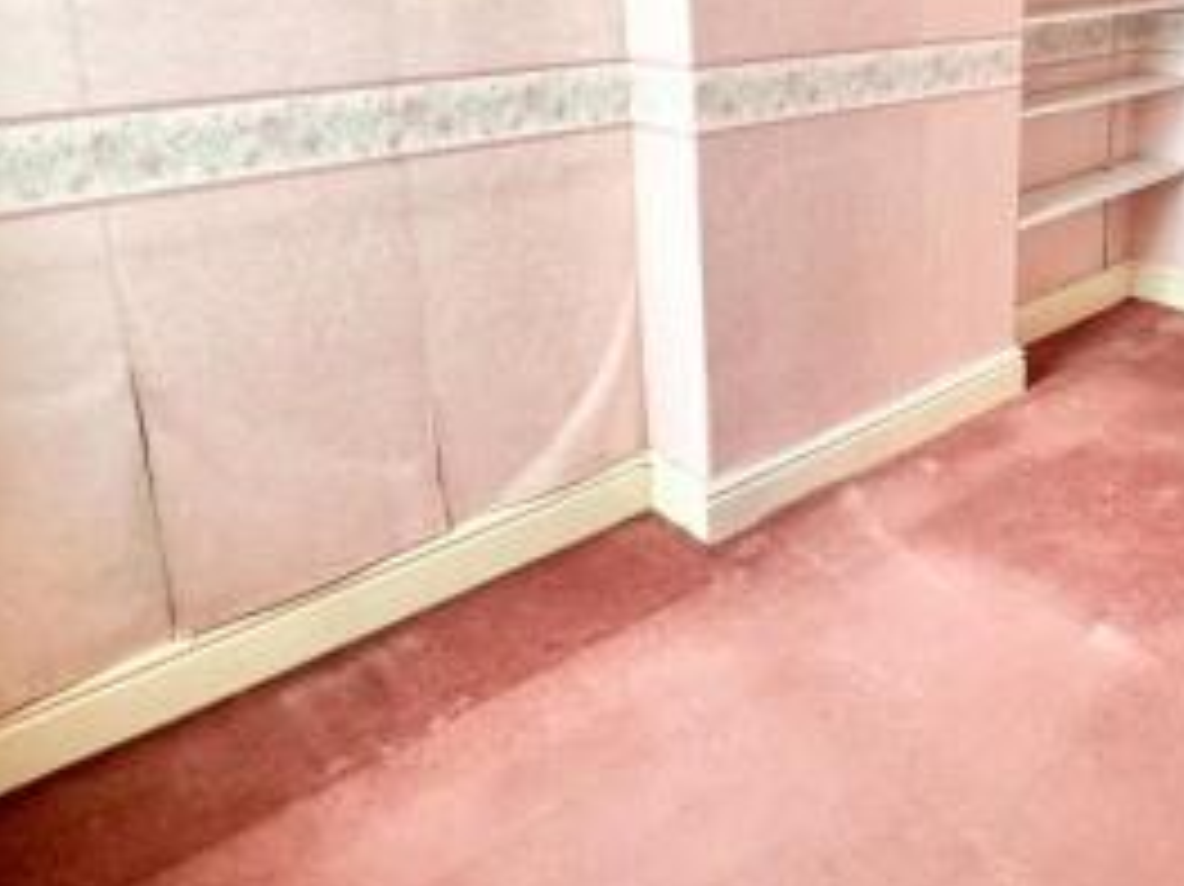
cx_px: 867
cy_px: 169
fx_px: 1060
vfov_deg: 43.2
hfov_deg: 55.9
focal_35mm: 31
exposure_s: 1/99
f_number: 2.2
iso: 320
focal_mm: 2.22
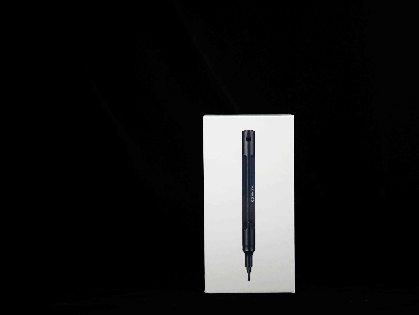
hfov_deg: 22.7
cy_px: 158
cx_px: 210
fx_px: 1041
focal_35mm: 86
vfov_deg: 17.2
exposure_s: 1/100
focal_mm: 43
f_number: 1.8
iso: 400
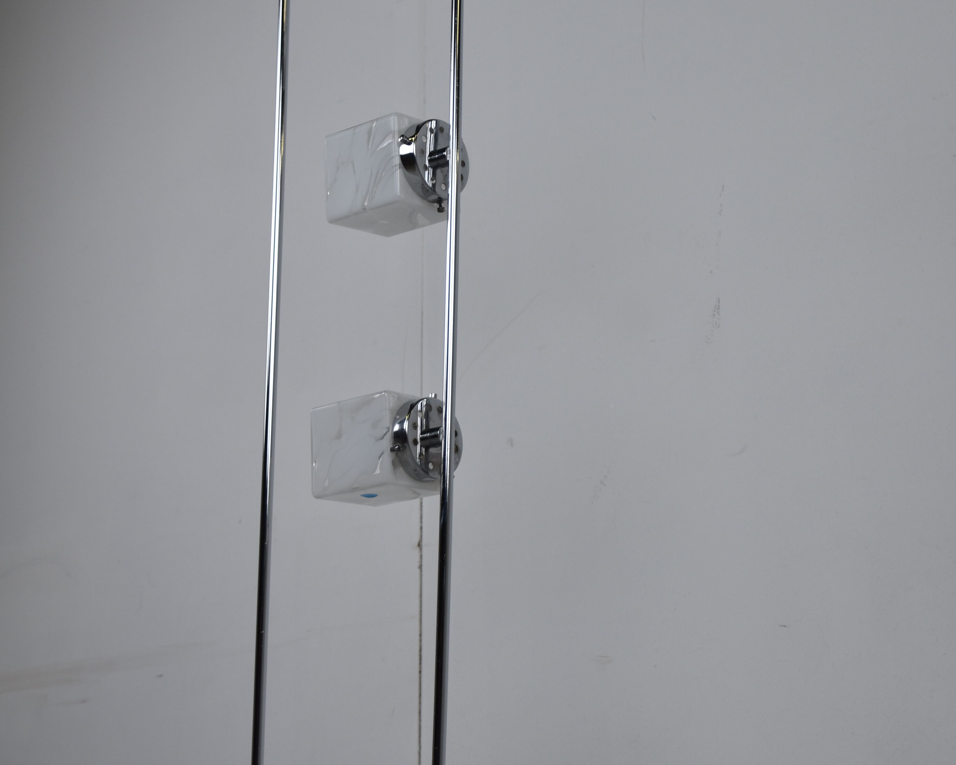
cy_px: 423
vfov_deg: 22.5
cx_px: 480
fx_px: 1924
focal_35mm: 68
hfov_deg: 27.9
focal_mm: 32
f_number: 4
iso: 160
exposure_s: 1/160
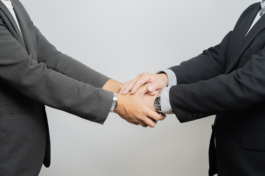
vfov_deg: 20.2
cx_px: 132
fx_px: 497
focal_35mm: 68
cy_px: 88
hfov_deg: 29.9
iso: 125
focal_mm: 45
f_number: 3.5
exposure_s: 1/80
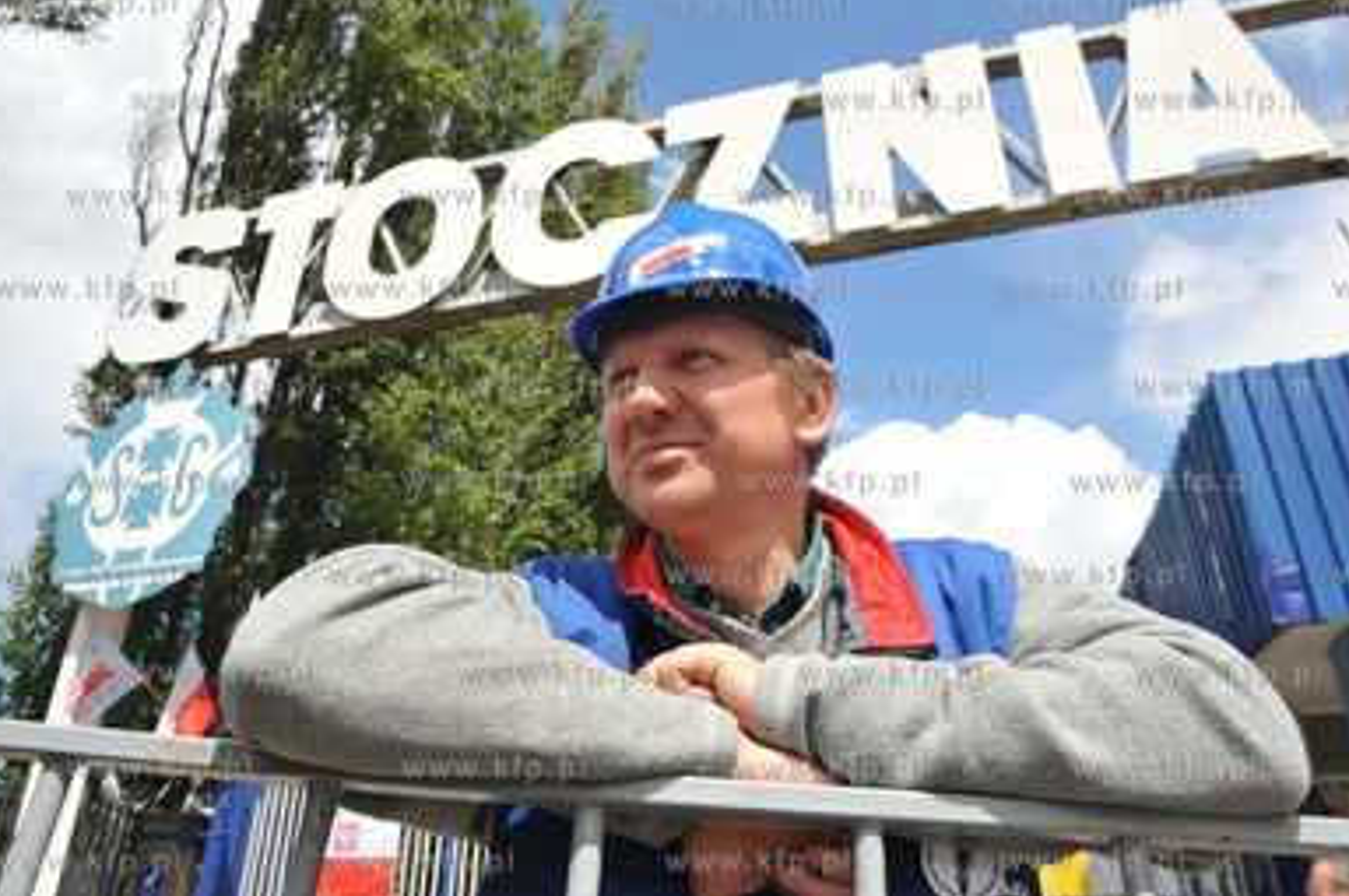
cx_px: 682
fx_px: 936
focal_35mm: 25
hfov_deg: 71.6
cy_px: 432
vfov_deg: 51.2
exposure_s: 1/640
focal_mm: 24
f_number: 9
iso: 400
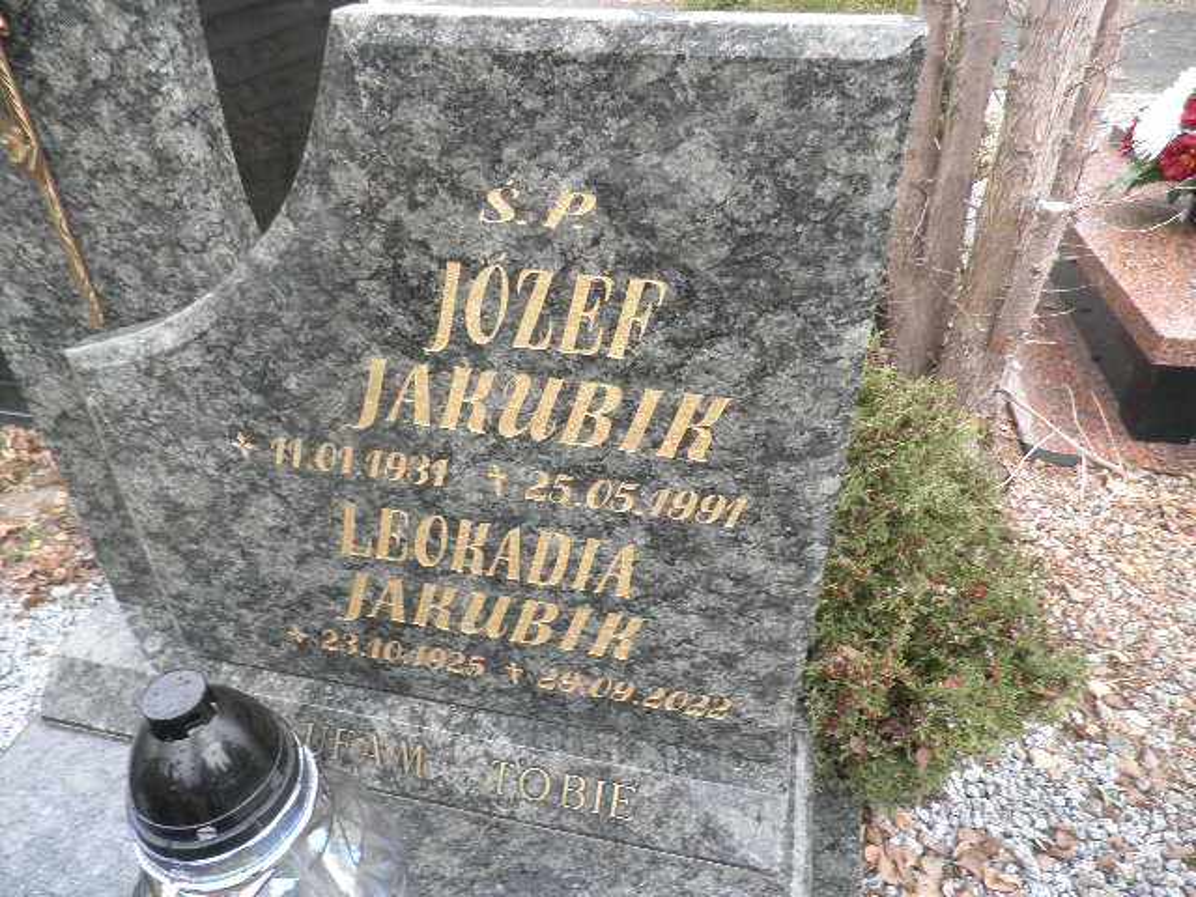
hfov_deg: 71.6
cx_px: 598
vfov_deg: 56.8
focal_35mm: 24
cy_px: 448
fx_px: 829
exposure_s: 1/40
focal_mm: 4.3
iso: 64
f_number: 3.3
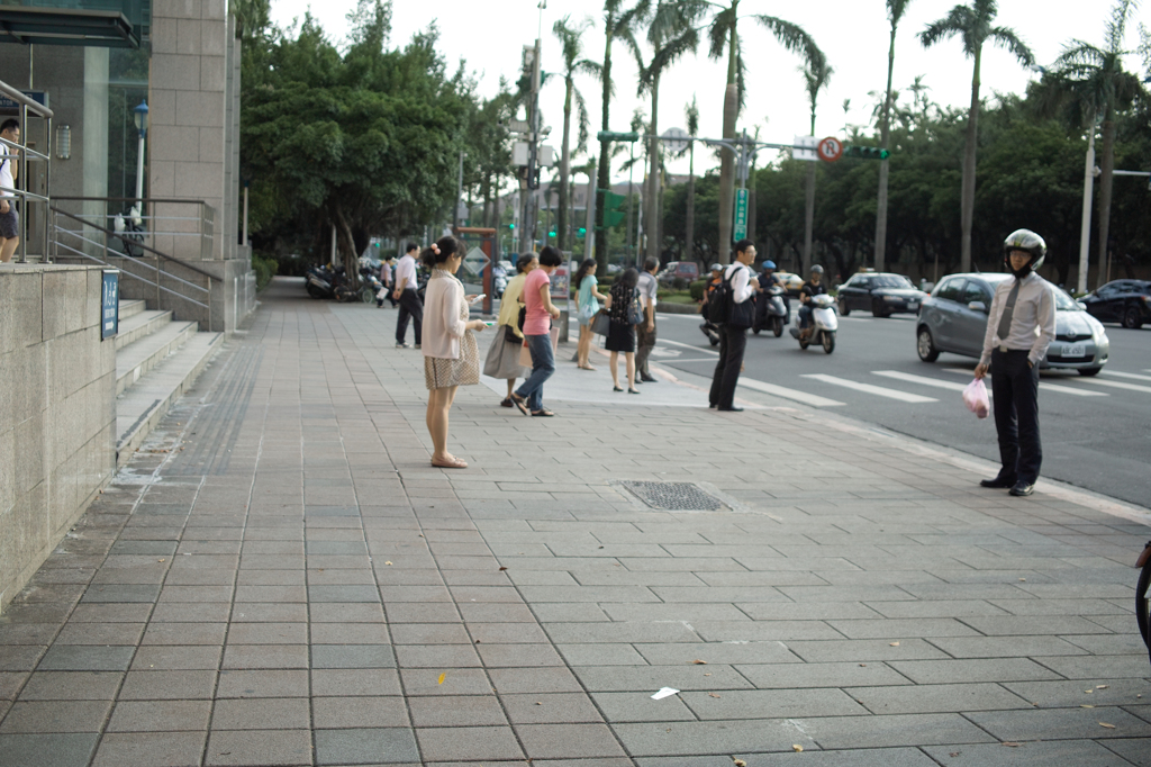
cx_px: 576
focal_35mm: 41
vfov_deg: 32.6
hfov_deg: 47.4
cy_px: 384
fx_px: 1310
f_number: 2.8
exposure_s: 1/400
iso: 100
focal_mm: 24.2
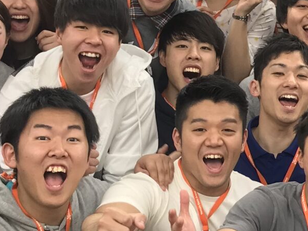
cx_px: 308
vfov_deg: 12.4
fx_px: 1068
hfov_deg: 16.1
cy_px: 108
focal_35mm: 120
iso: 32
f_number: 1.8
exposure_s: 1/50
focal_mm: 3.99
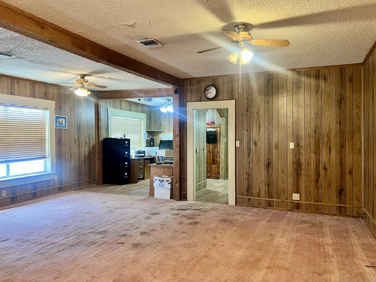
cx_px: 195
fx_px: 293
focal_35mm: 27
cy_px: 141
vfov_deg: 51.4
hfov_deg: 65.3
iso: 200
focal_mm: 5.7
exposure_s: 1/60
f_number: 1.5
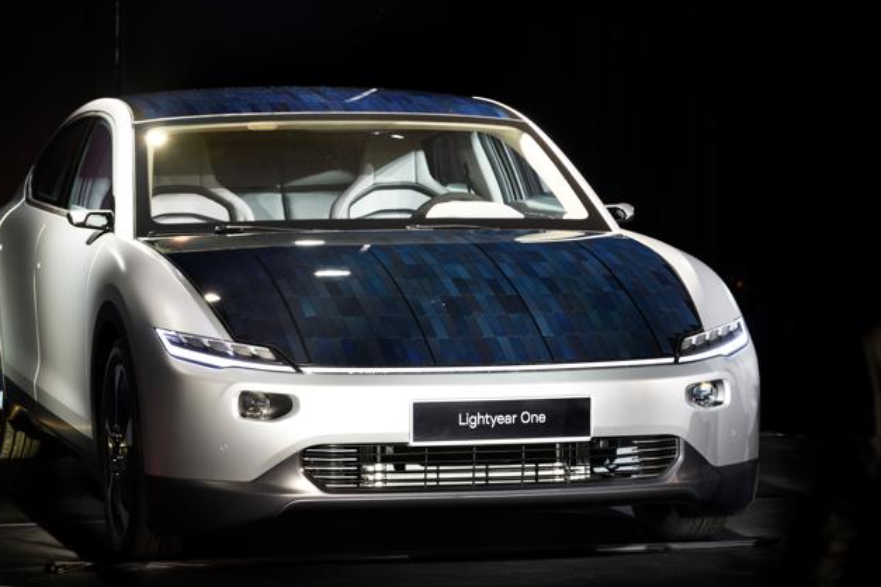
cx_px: 405
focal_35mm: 134
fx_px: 3279
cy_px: 311
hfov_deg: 15.3
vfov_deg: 10.2
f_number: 7.1
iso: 250
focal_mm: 120
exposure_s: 1/20
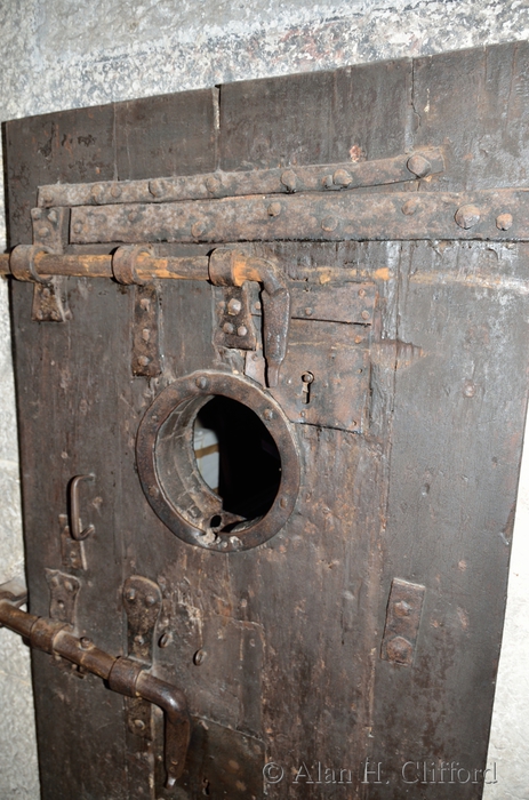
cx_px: 264
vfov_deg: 67.5
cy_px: 400
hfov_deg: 47.7
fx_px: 598
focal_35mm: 27
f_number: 3.5
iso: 125
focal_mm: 18
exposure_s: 1/200
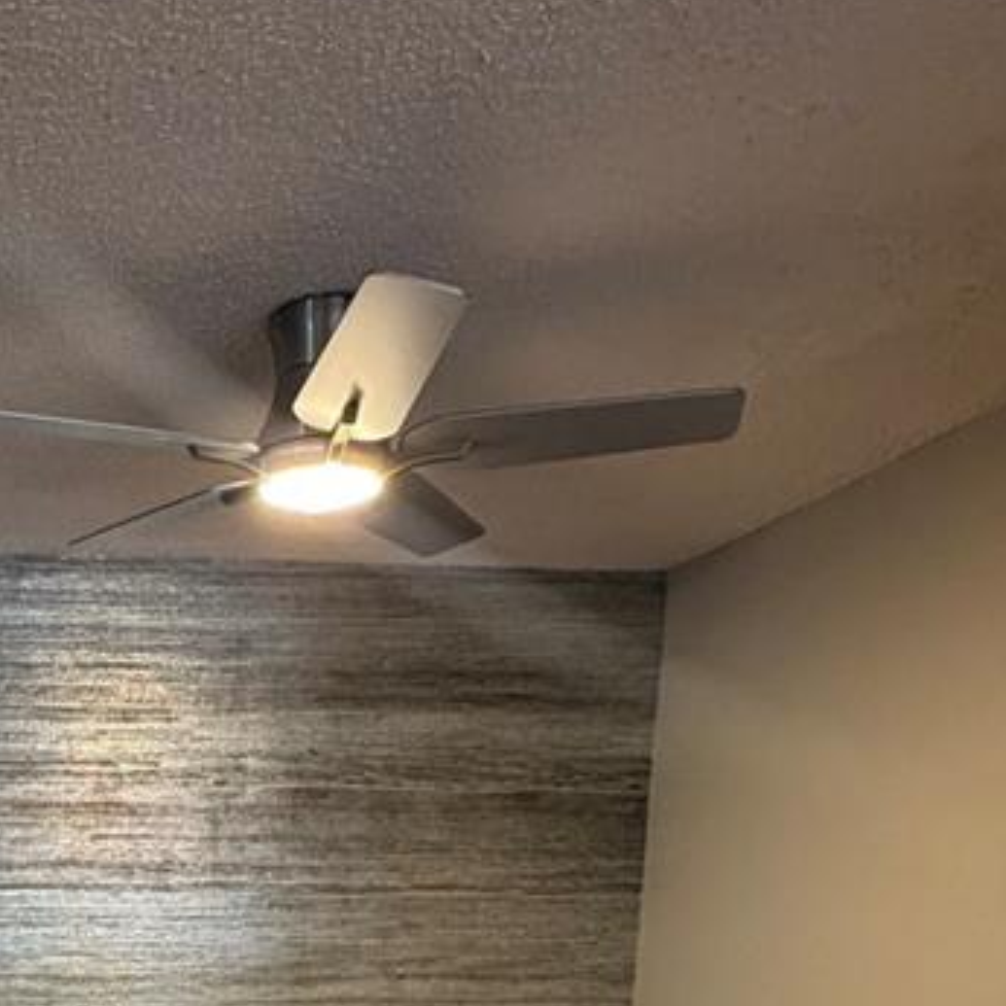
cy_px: 1193
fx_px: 1414
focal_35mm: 43
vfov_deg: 32.6
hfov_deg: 36.0
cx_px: 44
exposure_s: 1/120
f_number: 2.2
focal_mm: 2.22
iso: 320
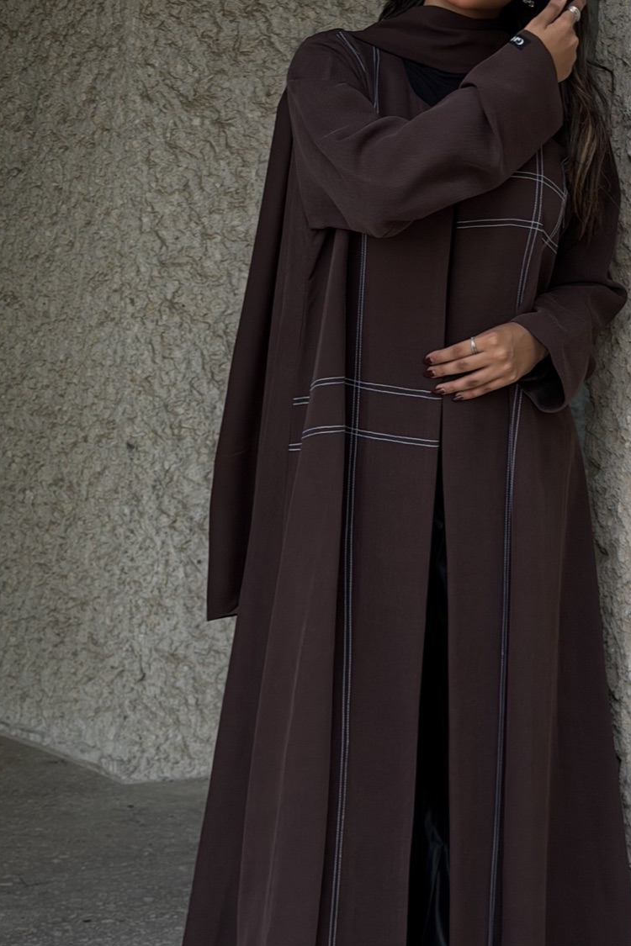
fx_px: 1867
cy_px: 498
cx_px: 457
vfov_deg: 28.4
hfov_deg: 19.1
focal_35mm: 71
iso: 64
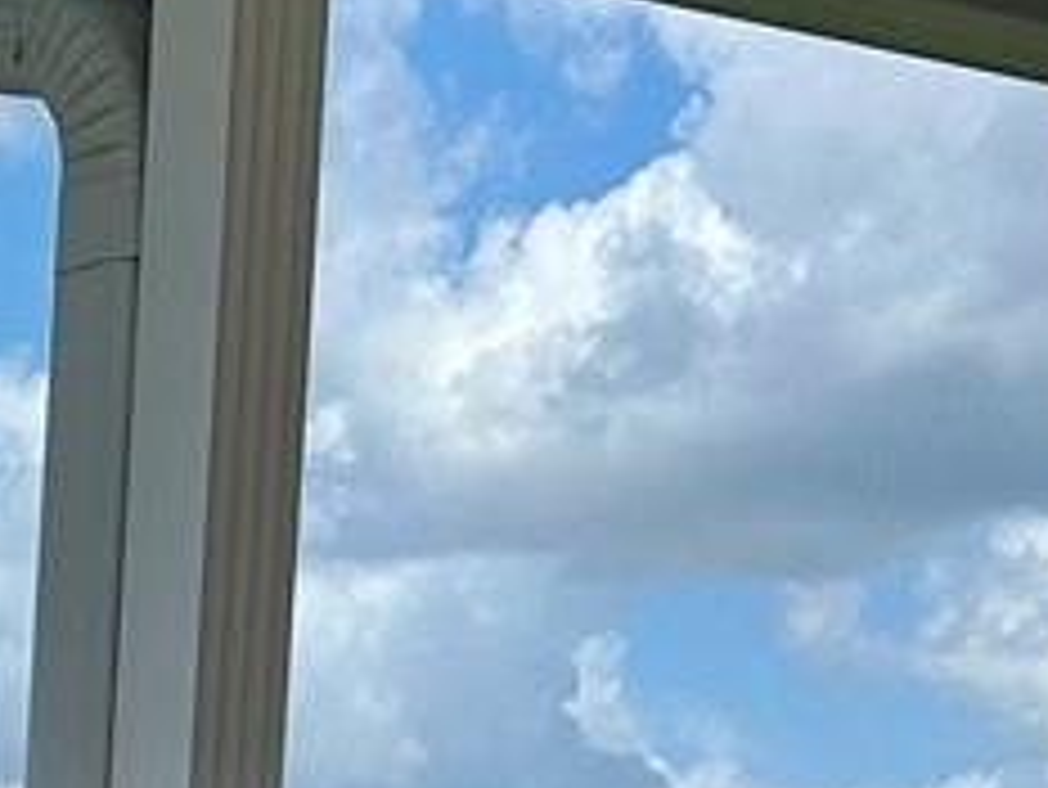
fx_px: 4998
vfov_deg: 8.2
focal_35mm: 165
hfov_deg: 11.3
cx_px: -688
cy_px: 1999
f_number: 1.78
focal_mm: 6.86
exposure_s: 1/7576
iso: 80
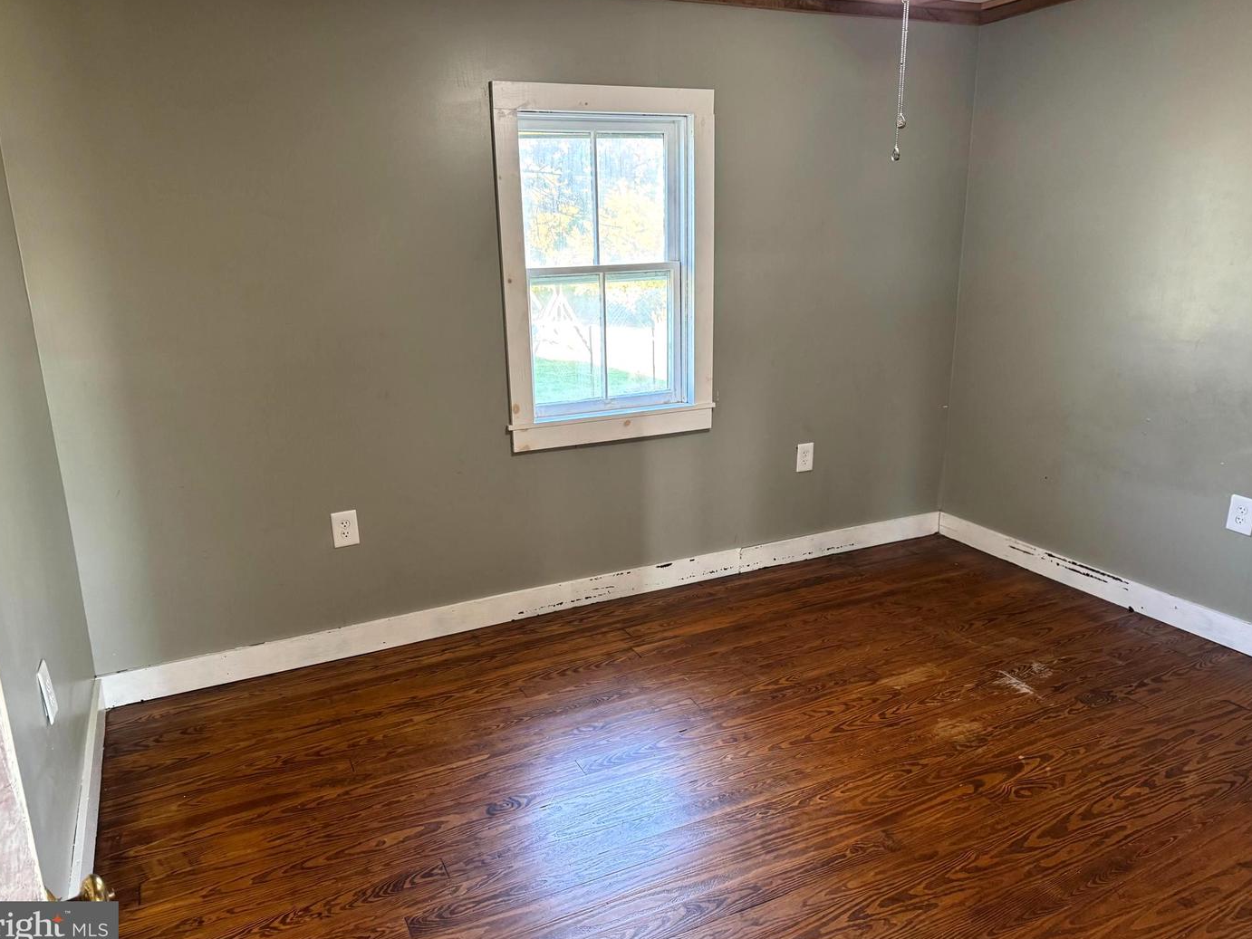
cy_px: 465
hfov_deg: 69.4
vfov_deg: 54.9
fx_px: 904
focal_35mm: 25
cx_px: 612
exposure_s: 1/60
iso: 320
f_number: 1.78
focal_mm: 6.76
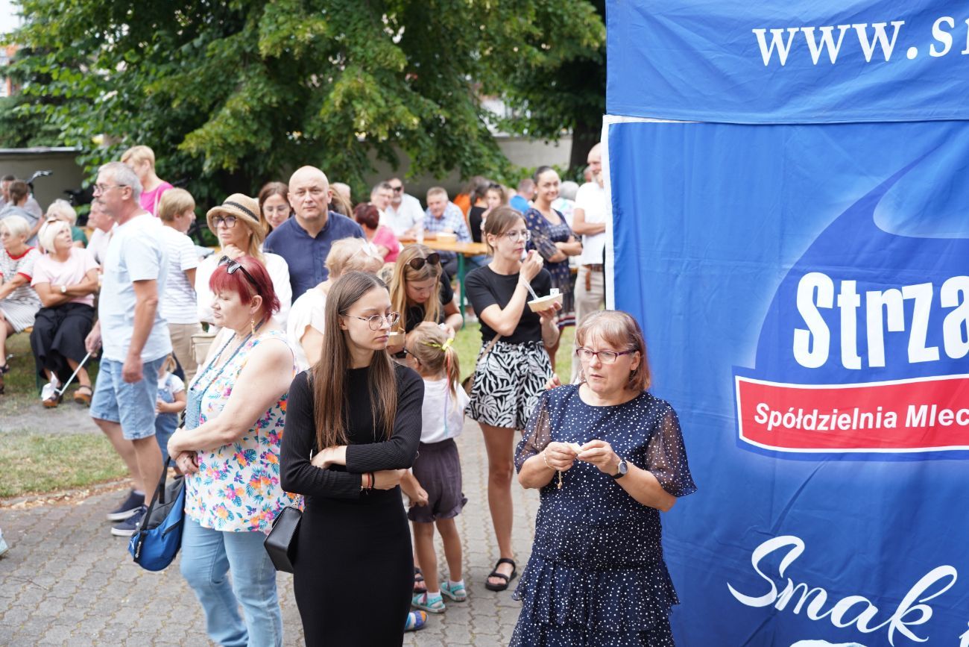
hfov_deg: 36.9
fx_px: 1454
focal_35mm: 54
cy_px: 324
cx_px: 484
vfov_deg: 25.1
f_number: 4
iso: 250
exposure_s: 1/100
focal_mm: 54
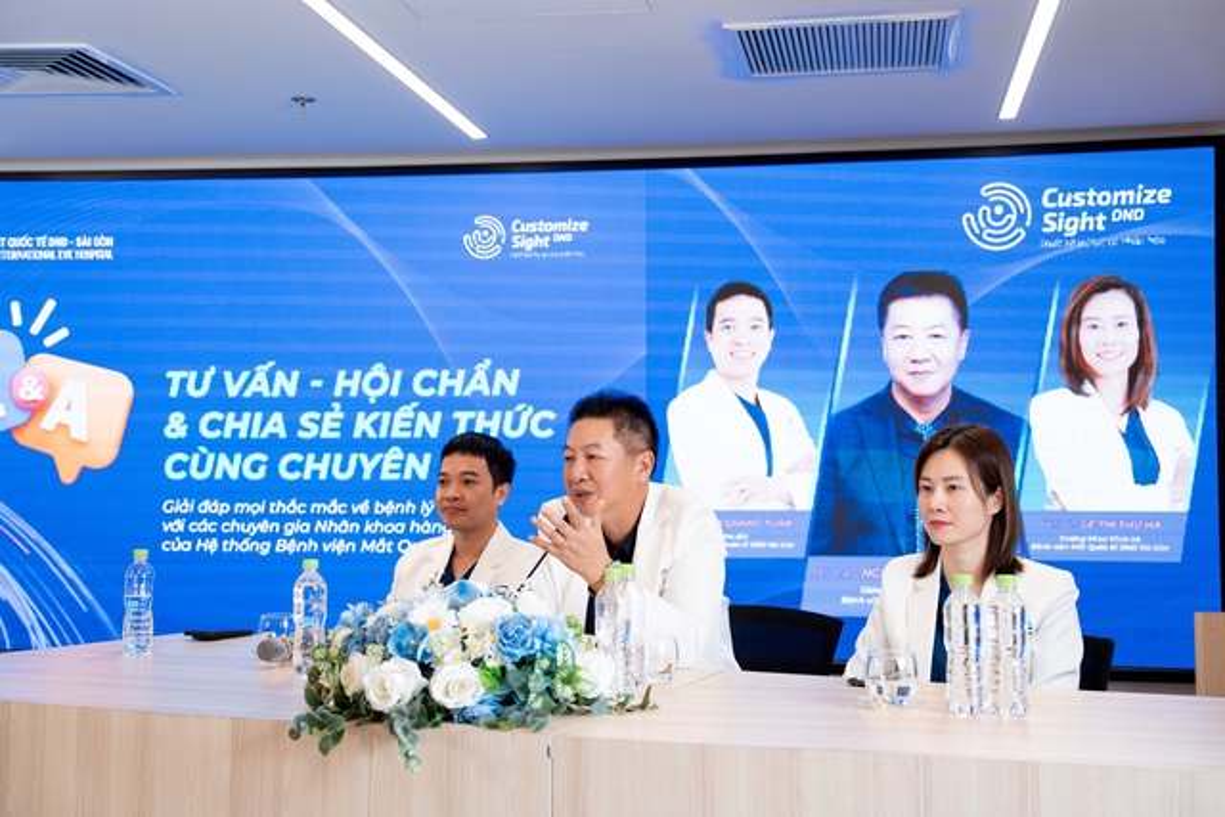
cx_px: 612
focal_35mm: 50
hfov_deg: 39.6
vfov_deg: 27.0
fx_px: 1702
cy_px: 408
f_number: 4
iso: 1000
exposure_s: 1/200
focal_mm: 50
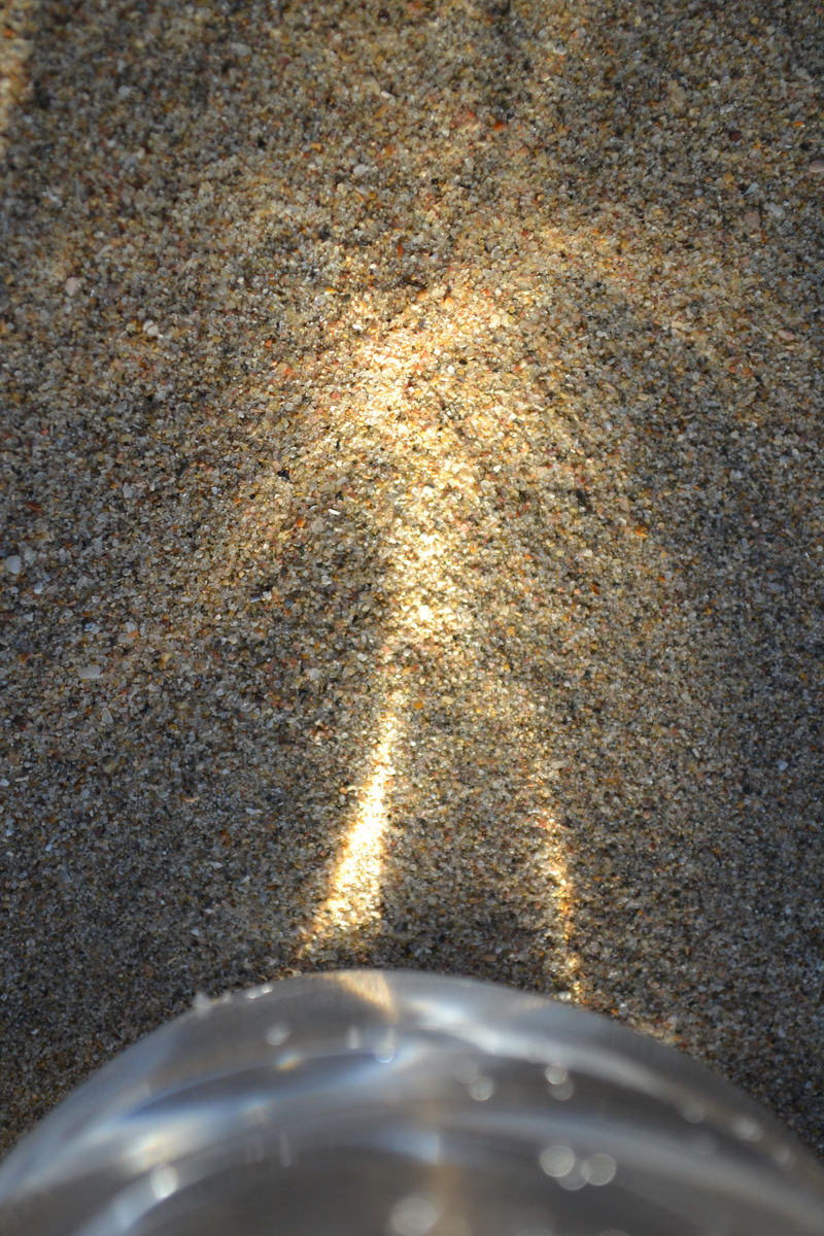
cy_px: 618
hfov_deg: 16.6
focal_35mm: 82
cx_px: 412
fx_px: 2832
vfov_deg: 24.6
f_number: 6.3
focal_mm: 55
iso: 400
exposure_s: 1/1600
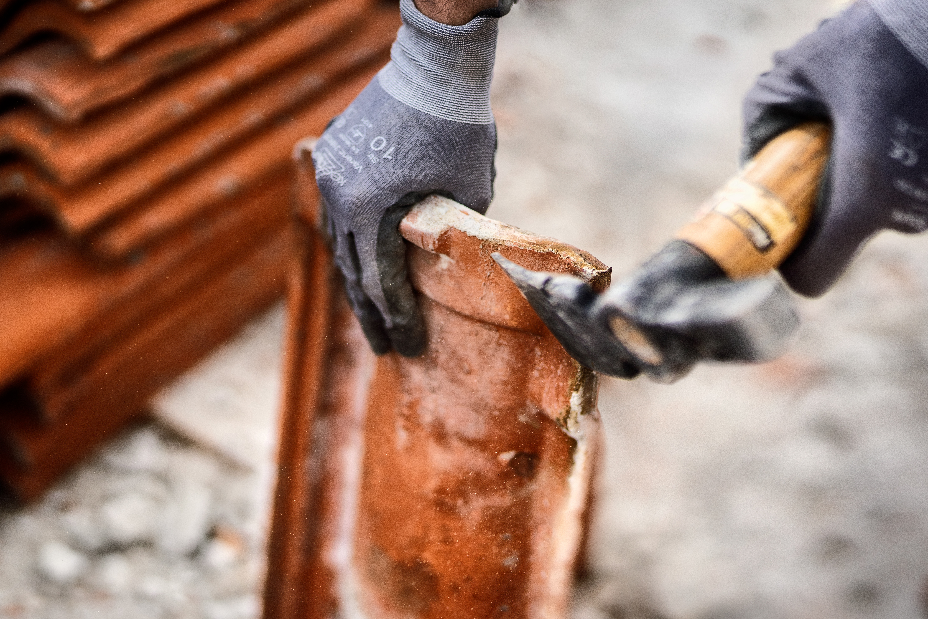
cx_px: 401
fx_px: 2526
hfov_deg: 20.8
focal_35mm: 98
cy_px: 338
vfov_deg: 14.0
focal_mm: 85
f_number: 1.4
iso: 200
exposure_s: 1/3200
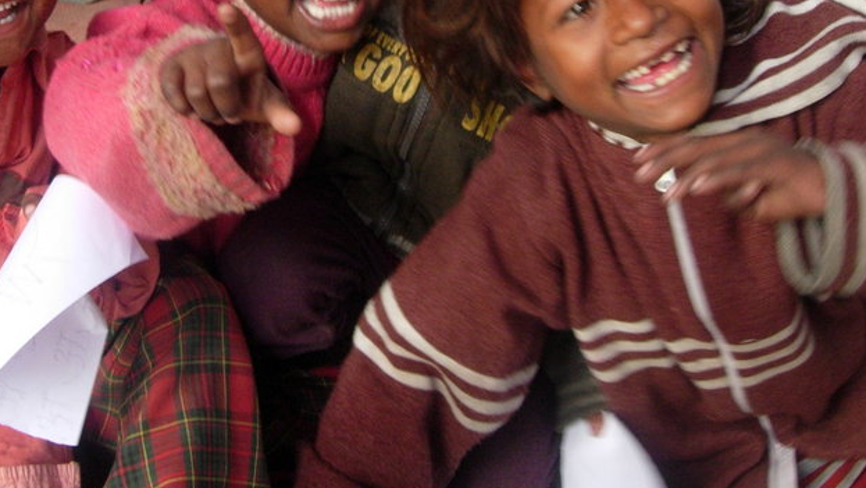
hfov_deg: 30.8
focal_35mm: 68
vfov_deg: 17.5
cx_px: 303
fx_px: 1562
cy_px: 53
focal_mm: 7.8
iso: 168
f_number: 2.8
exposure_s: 1/32
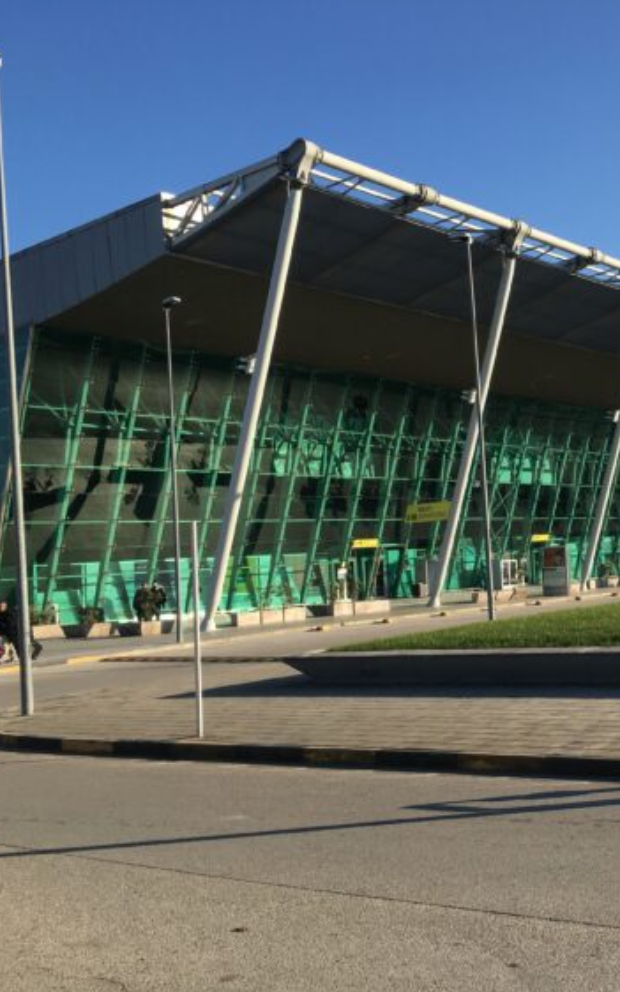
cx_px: 627
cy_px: 491
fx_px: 1136
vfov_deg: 47.2
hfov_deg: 28.5
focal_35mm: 42
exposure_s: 1/1148
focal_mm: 4.15
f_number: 2.2
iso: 25
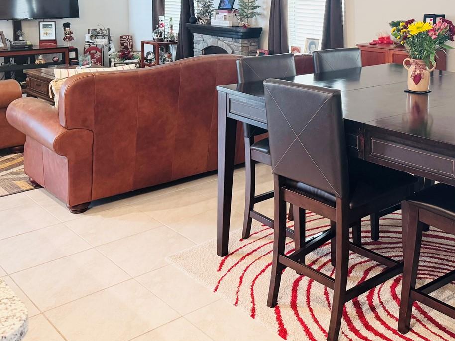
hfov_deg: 44.4
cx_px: 287
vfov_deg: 33.1
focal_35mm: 42
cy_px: 57
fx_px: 552
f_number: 1.78
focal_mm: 6.76
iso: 250
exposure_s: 1/60
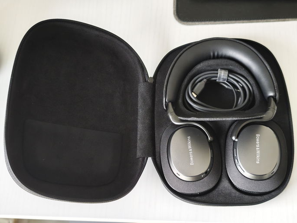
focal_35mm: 46
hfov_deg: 41.3
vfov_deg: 31.5
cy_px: 112
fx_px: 394
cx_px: 148
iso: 80
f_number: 1.63
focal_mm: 8.72
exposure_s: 1/67.8
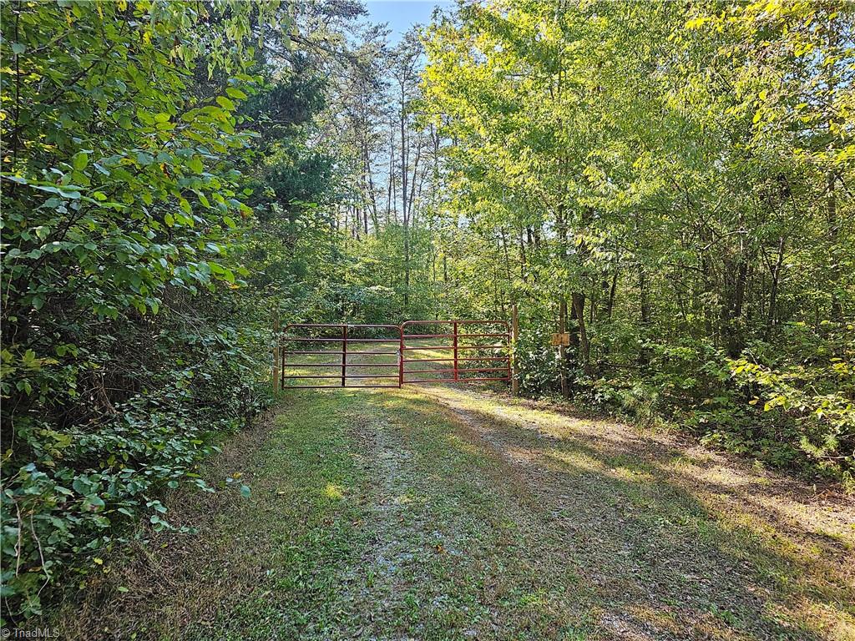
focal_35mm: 23
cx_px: 428
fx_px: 568
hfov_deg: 73.9
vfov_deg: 58.9
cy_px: 320
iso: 40
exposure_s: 1/207
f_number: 1.7
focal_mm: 6.3
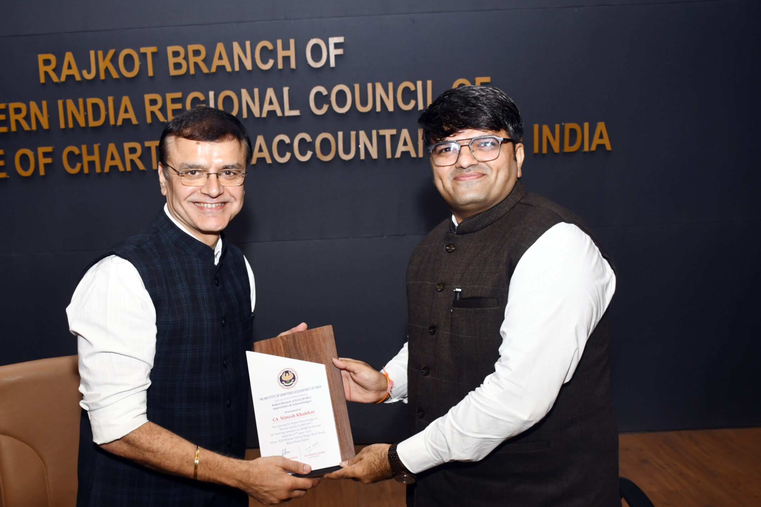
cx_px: 311
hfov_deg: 52.8
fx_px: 761
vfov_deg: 36.8
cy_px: 297
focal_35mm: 36
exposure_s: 1/80
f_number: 5.6
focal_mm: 20
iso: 640
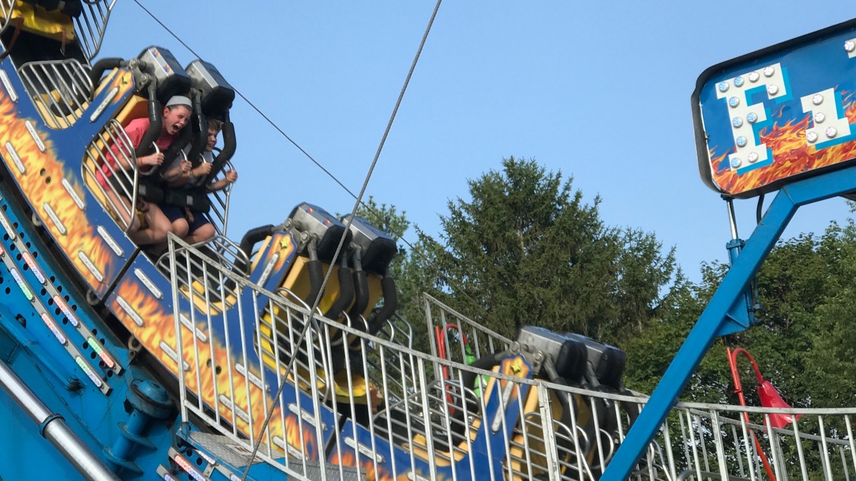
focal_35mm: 93
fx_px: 2111
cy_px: 127
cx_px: 303
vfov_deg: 13.0
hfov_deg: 22.8
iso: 20
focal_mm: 6.6
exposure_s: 1/630
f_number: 2.8
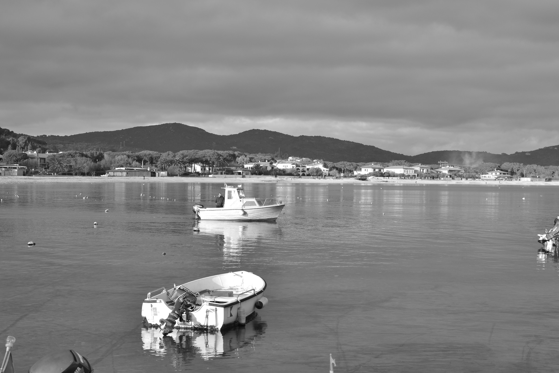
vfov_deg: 25.8
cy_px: 186
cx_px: 280
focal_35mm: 52
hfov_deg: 37.9
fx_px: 815
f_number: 6.3
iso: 100
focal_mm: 35
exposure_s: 1/160
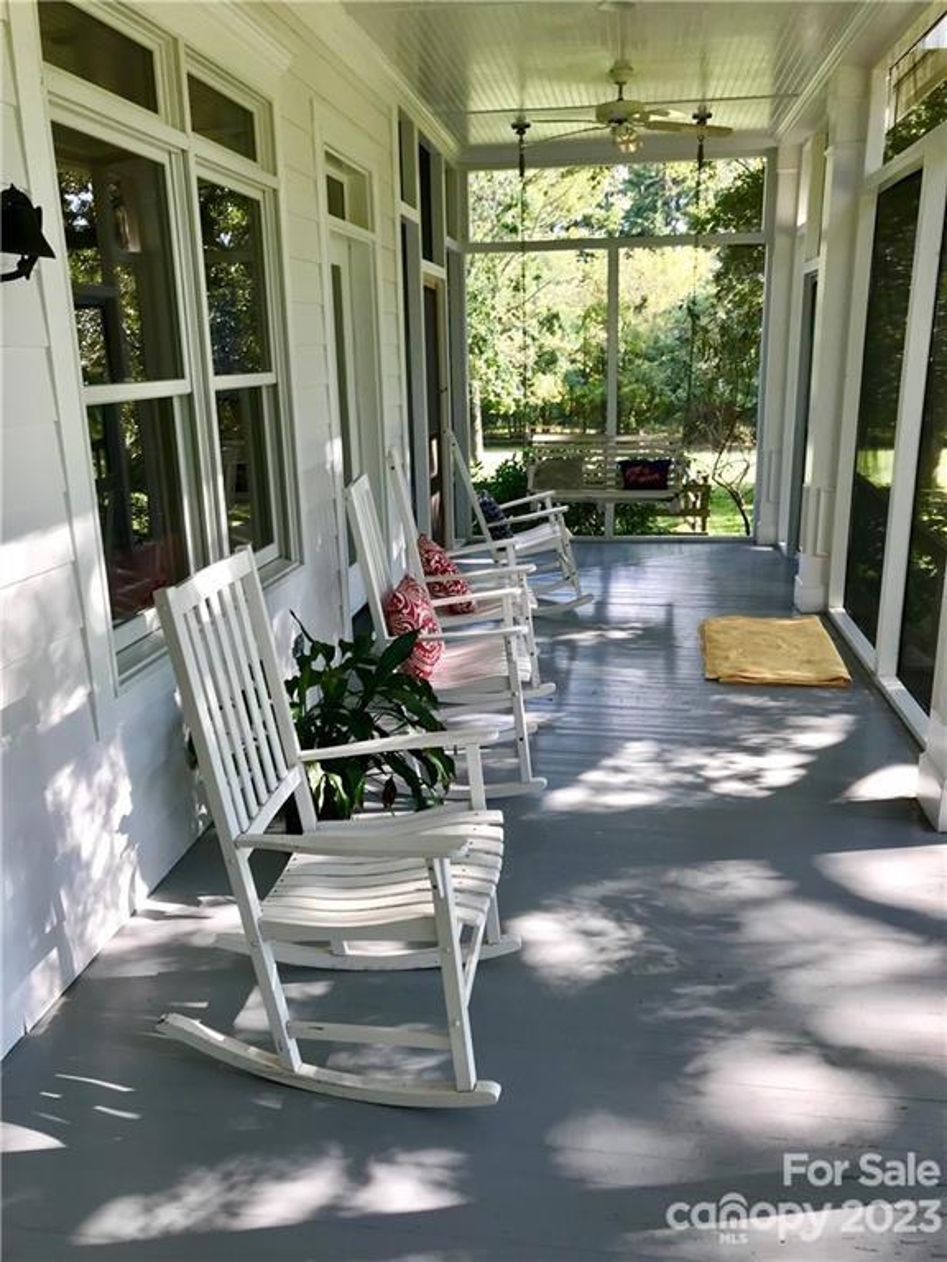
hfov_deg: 49.7
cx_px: 474
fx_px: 1021
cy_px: 631
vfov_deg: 63.4
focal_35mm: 28
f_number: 1.8
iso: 25
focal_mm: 3.99
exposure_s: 1/120
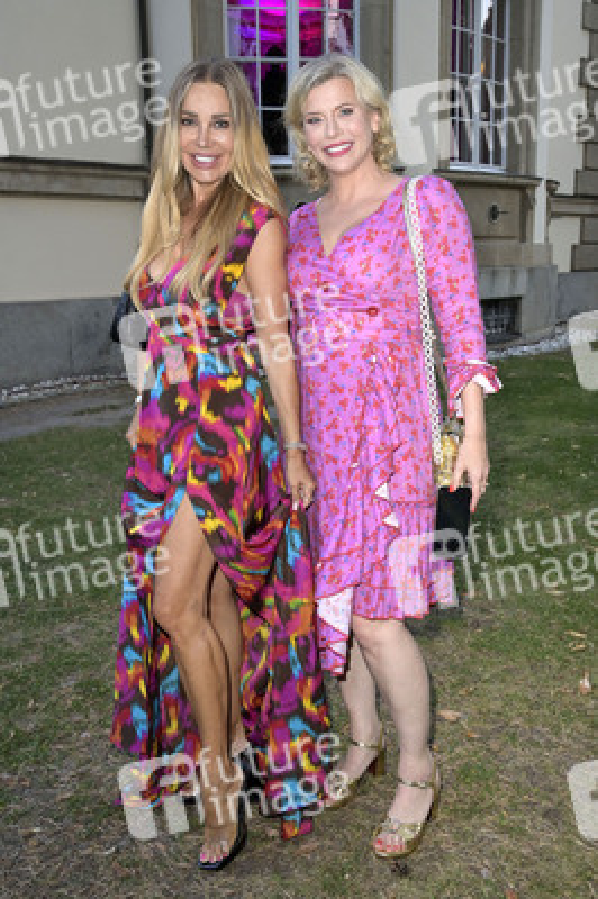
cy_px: 450
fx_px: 849
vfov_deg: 55.8
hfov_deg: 38.8
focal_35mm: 34
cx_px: 299
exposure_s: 1/125
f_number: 7.1
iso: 2500
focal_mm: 34
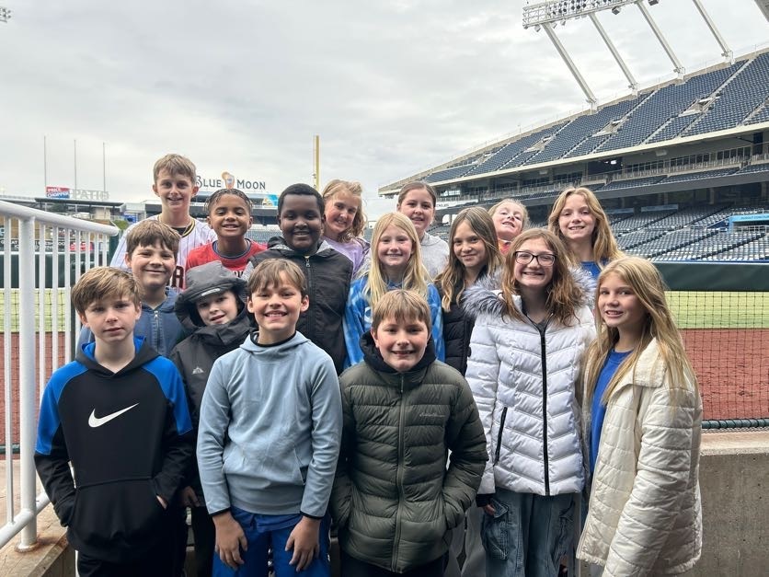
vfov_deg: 53.1
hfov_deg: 67.3
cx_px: 384
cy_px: 288
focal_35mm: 26
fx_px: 578
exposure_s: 1/439
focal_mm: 5.7
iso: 50
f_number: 1.5
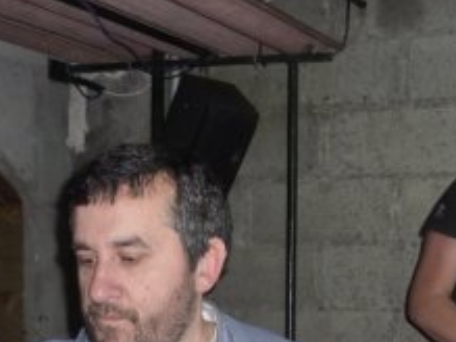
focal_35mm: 70
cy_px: 315
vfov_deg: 20.5
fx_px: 922
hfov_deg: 26.9
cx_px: 404
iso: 160
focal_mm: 4.7
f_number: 3.4
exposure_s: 1/30
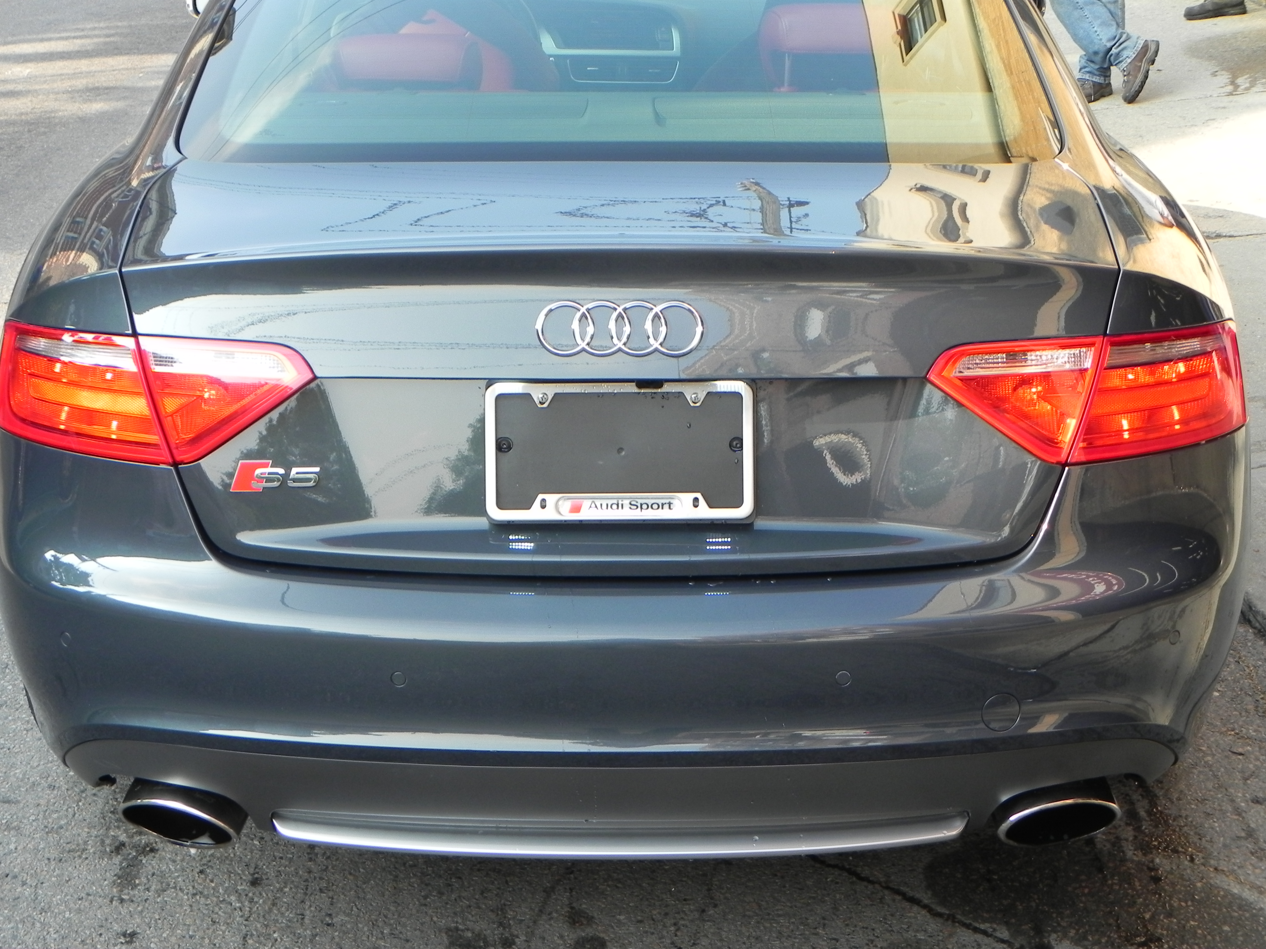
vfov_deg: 25.2
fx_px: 2121
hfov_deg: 33.2
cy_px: 474
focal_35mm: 58
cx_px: 633
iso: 160
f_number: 4.5
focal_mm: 10.3
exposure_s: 1/146
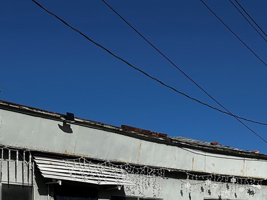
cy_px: 218
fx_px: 409
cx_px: 26
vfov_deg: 25.6
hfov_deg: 34.2
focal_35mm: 53
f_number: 1.78
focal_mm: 6.86
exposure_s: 1/12048
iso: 80
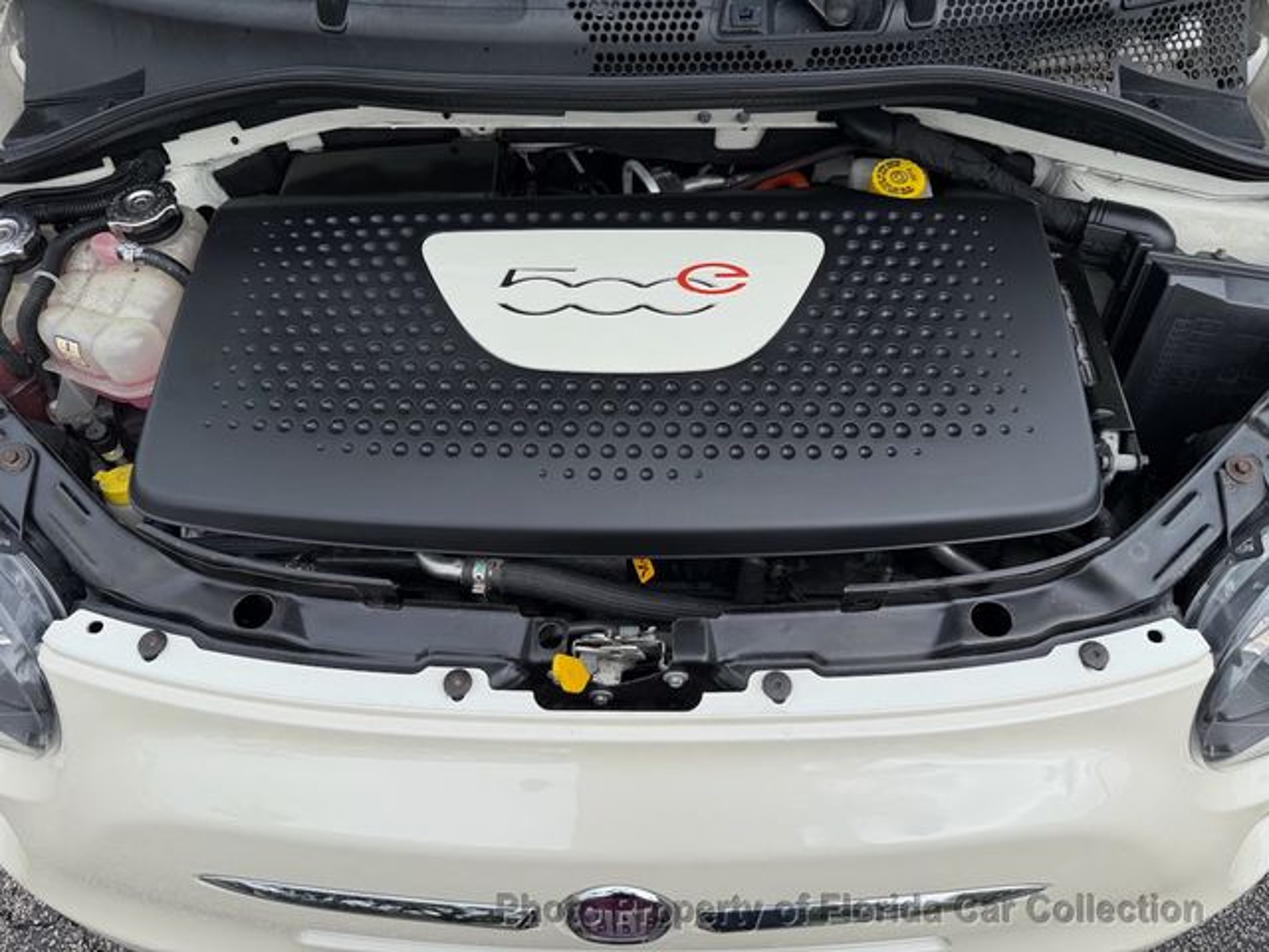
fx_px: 880
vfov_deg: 56.8
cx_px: 634
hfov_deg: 71.6
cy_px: 476
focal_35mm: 24
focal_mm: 6.76
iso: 80
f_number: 1.78
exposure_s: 1/3021
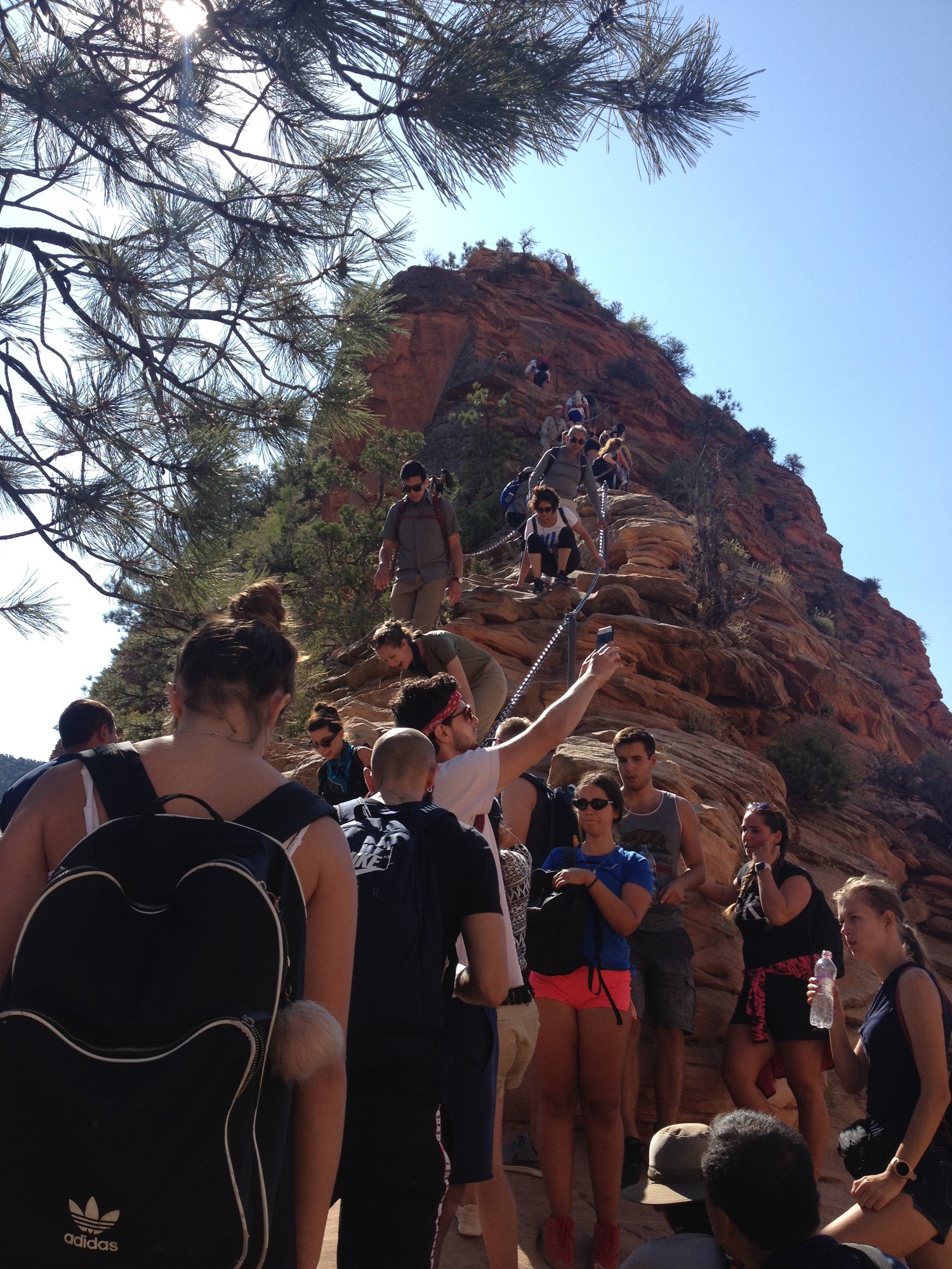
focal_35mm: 35
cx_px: 476
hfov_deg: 40.7
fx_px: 1283
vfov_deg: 52.6
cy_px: 634
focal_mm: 4.28
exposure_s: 1/1346
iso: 50
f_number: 2.4
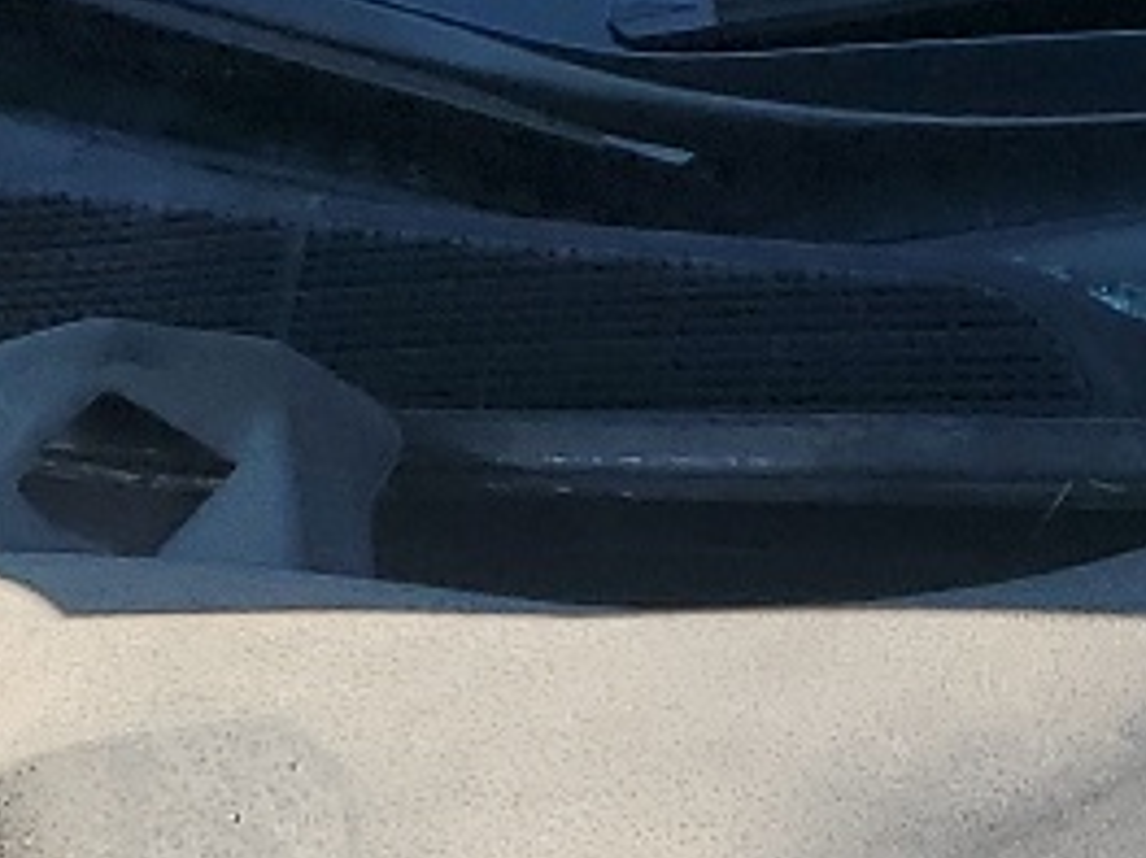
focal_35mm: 158
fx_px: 5228
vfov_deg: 8.5
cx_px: 1669
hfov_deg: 12.0
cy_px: 2112
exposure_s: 1/2000
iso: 50
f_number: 1.5
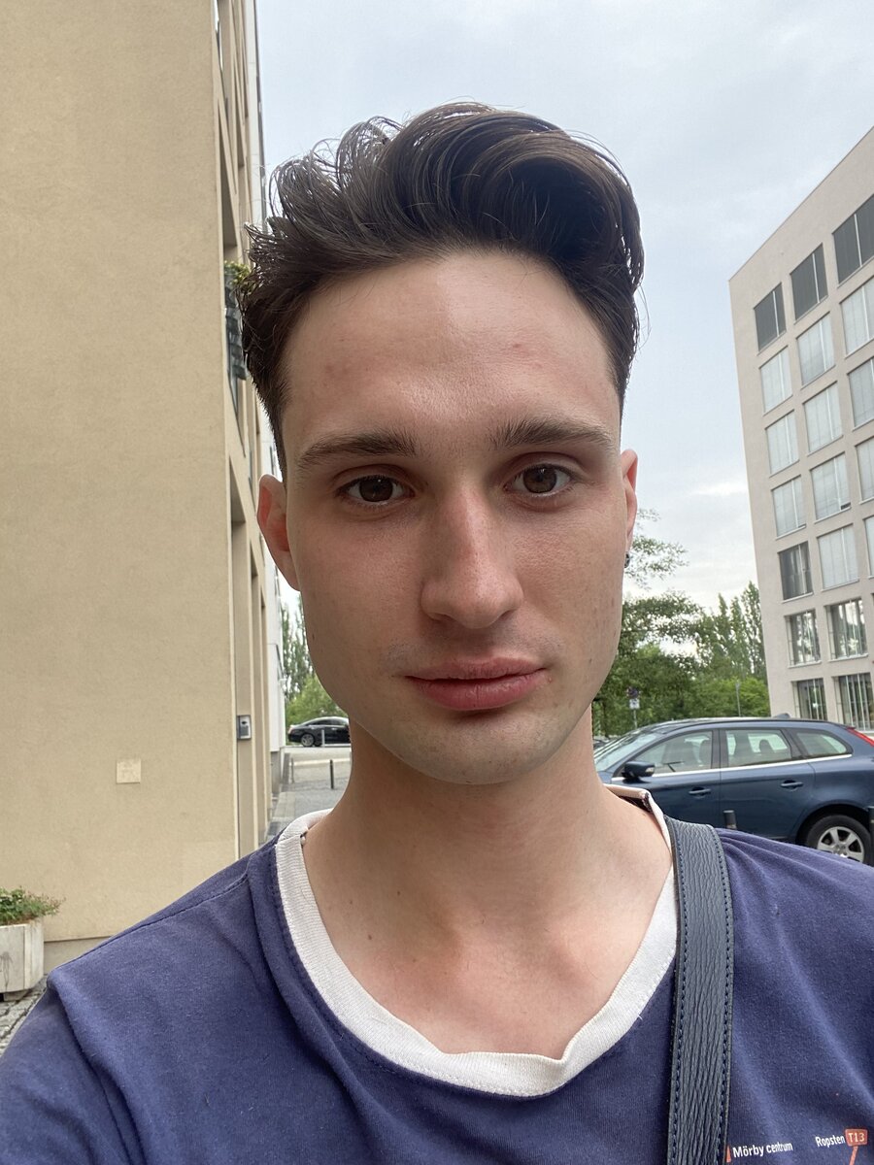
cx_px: 437
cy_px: 582
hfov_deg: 46.8
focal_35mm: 30
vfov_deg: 60.0
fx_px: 1010
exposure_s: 1/122
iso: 25
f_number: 2.2
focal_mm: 2.71
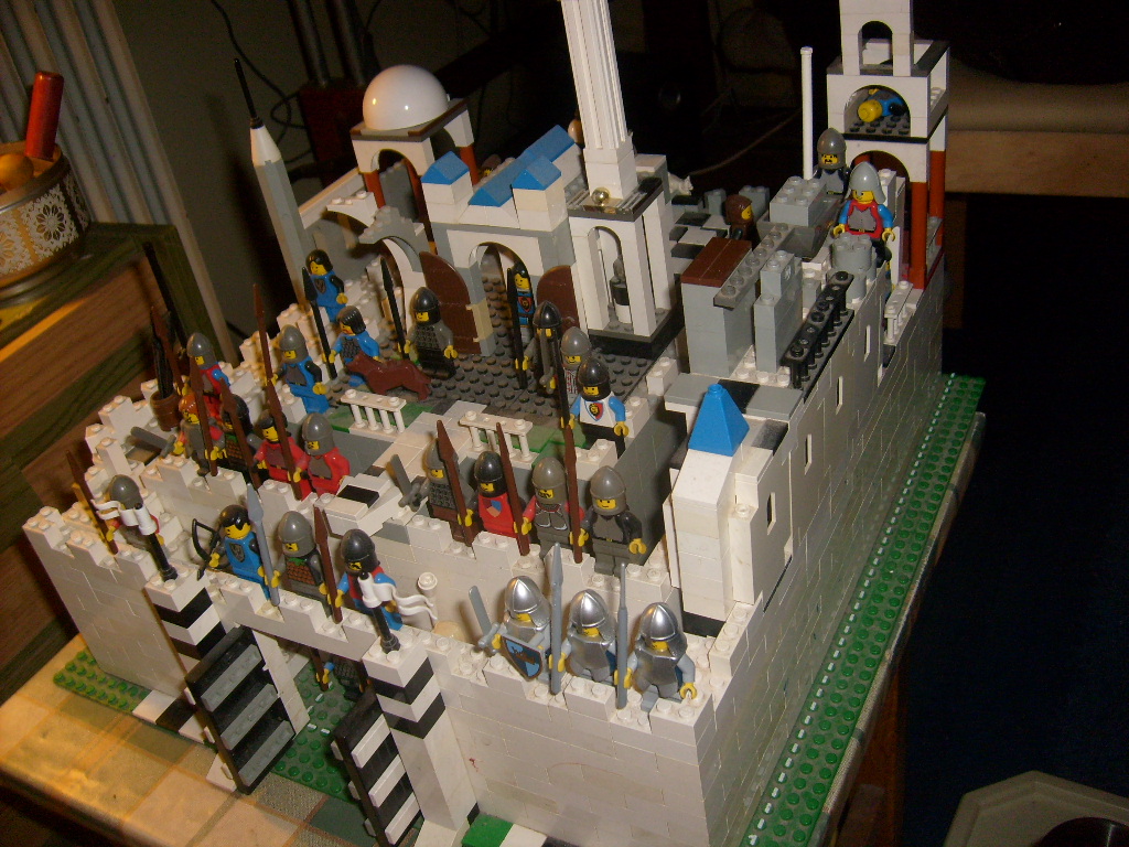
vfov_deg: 40.7
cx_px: 564
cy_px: 424
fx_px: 1142
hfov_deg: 52.6
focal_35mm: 35
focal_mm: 5.8
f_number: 2.8
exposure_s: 1/45
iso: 100
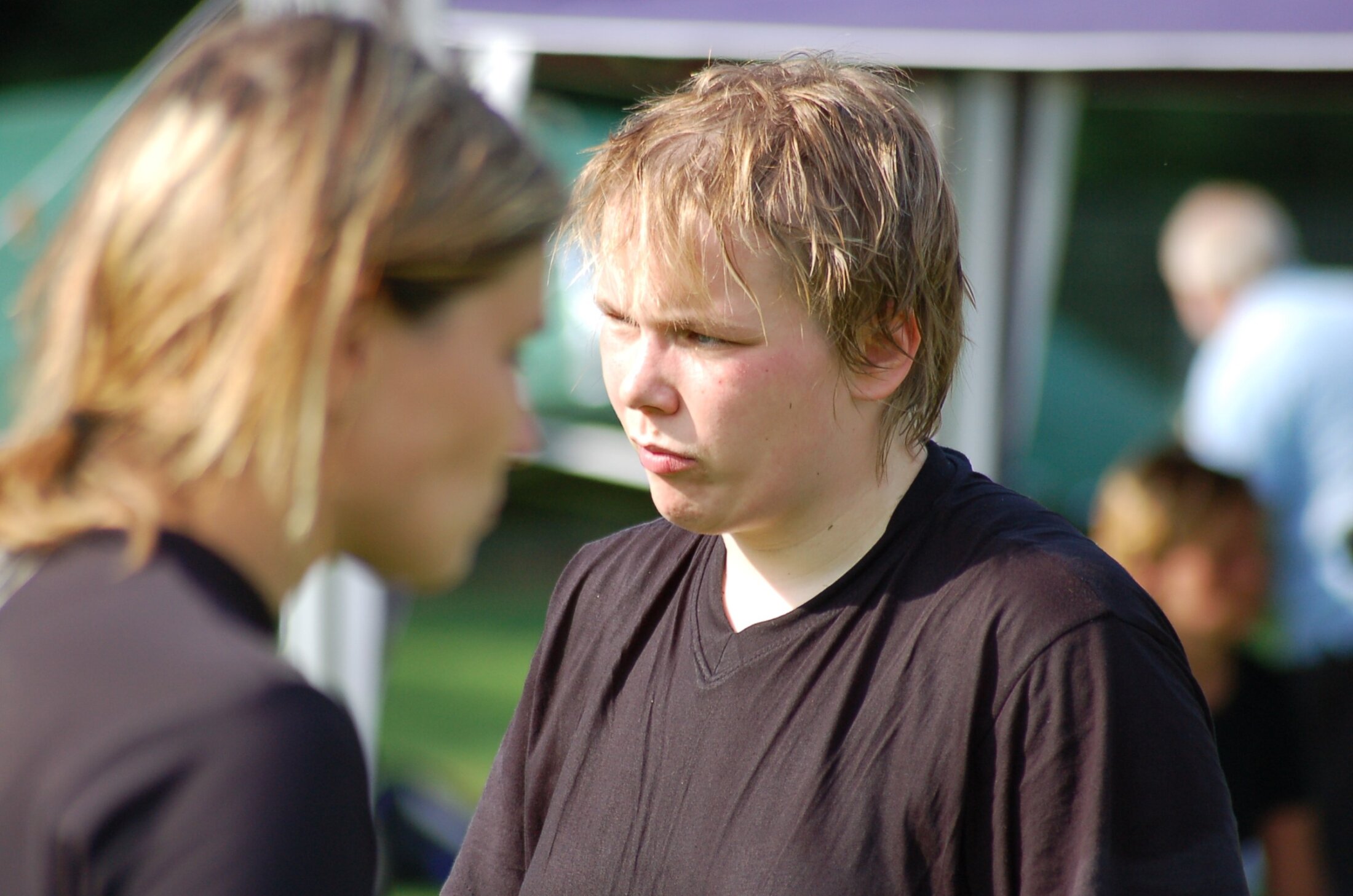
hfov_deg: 5.7
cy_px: 448
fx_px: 13504
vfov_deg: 3.8
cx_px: 676
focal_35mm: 360
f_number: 5.3
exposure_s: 1/800
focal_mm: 240
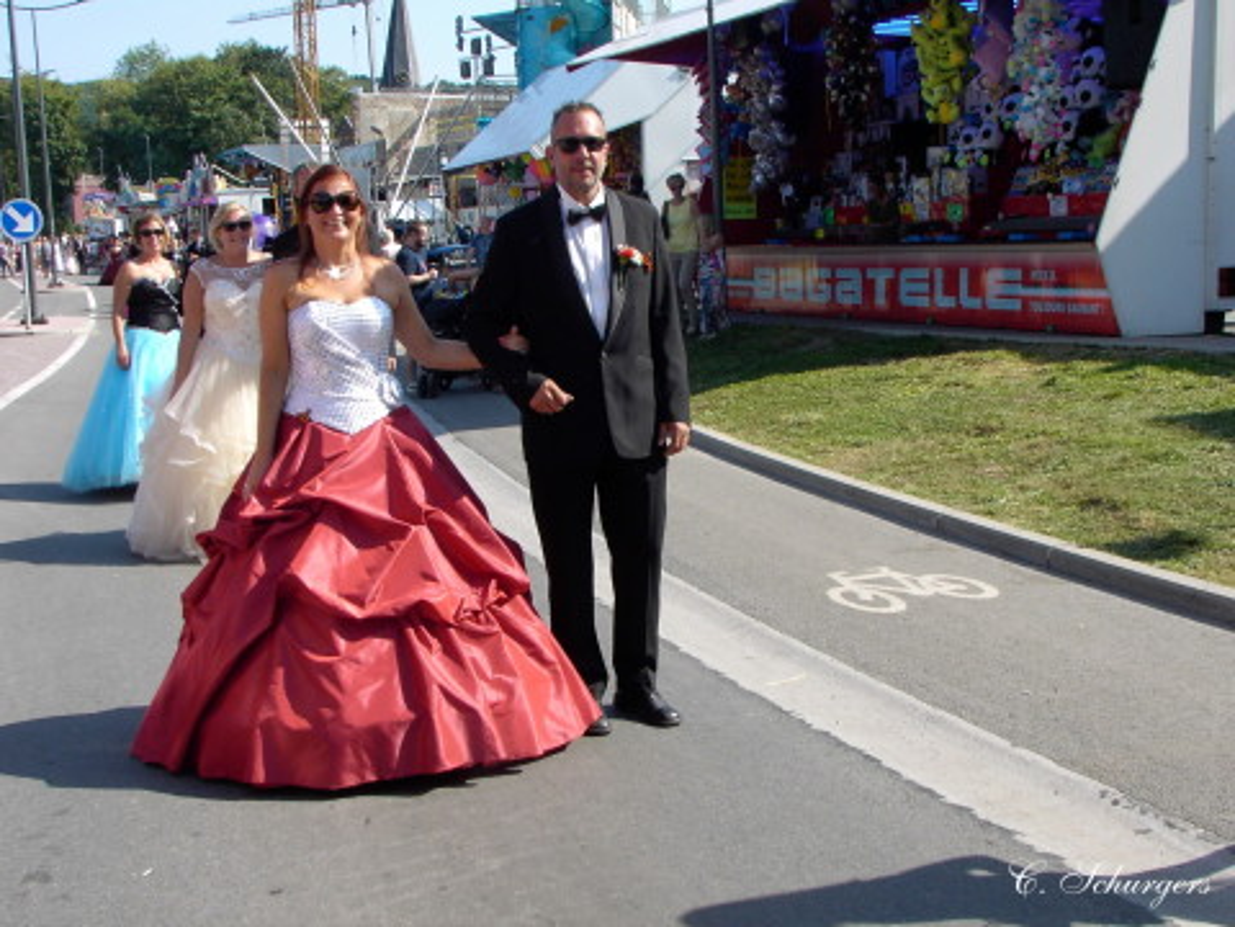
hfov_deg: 38.9
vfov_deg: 29.7
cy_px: 464
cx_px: 618
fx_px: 1748
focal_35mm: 49
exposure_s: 1/200
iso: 70
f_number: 5
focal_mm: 7.5
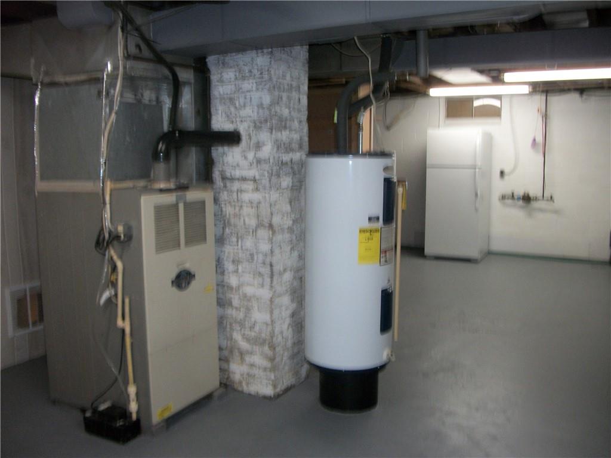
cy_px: 229
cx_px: 306
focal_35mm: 32
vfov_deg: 44.2
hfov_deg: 56.8
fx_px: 565
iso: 160
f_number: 2.9
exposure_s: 1/30
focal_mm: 5.7
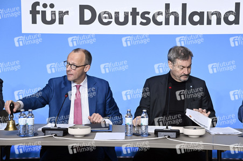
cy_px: 80
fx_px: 661
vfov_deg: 13.9
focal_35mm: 98
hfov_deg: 20.8
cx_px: 122
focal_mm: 98
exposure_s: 1/250
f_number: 6.3
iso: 5000
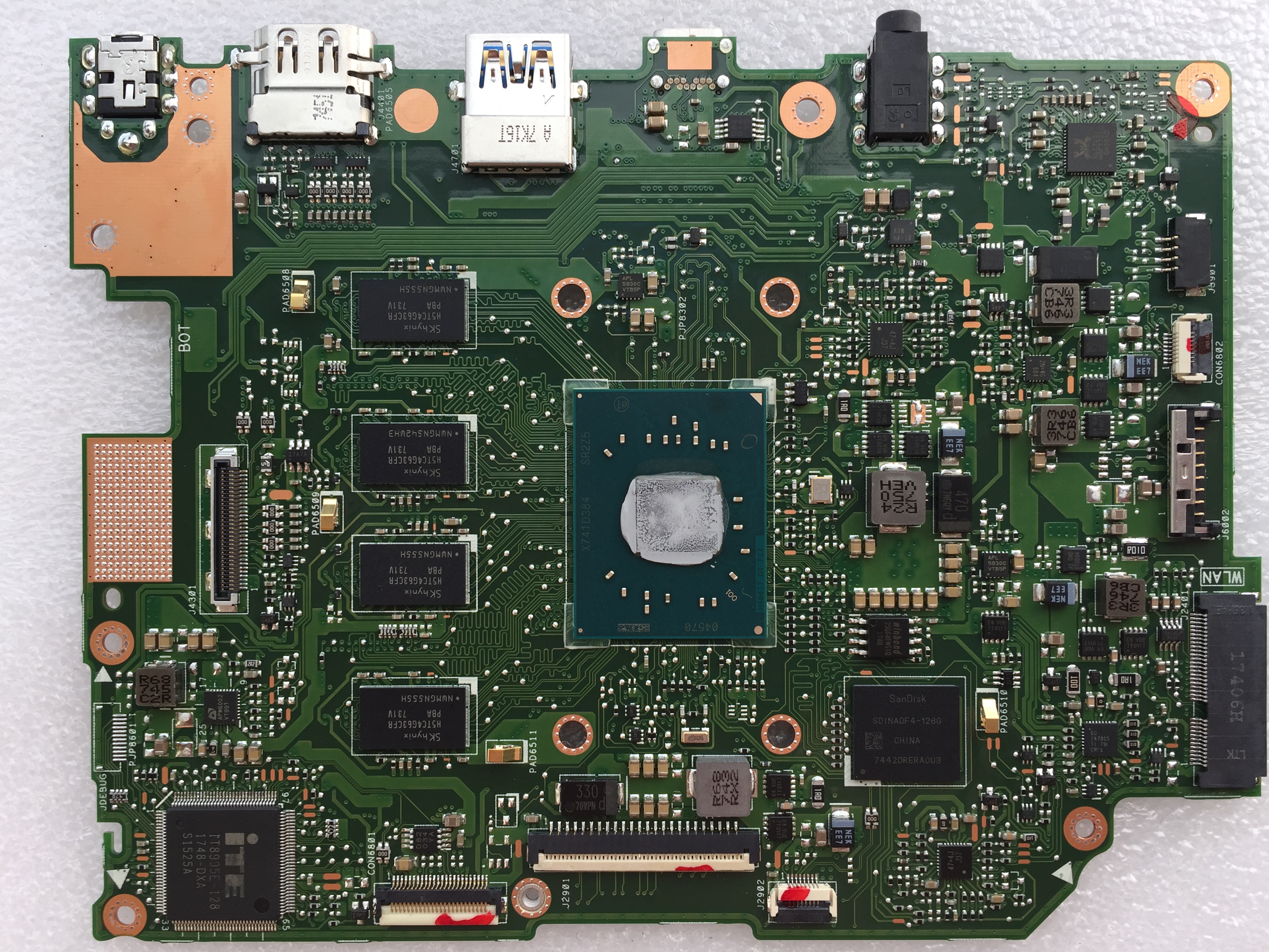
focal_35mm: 30
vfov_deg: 46.8
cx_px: 642
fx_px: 1100
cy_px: 484
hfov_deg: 60.0
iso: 32
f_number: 2.2
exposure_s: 1/471
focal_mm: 4.15
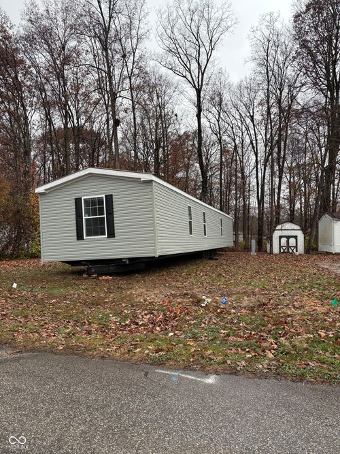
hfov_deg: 53.0
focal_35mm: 26
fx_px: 341
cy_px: 227
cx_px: 170
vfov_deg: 67.3
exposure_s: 1/716
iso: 64
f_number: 1.6
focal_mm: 5.96
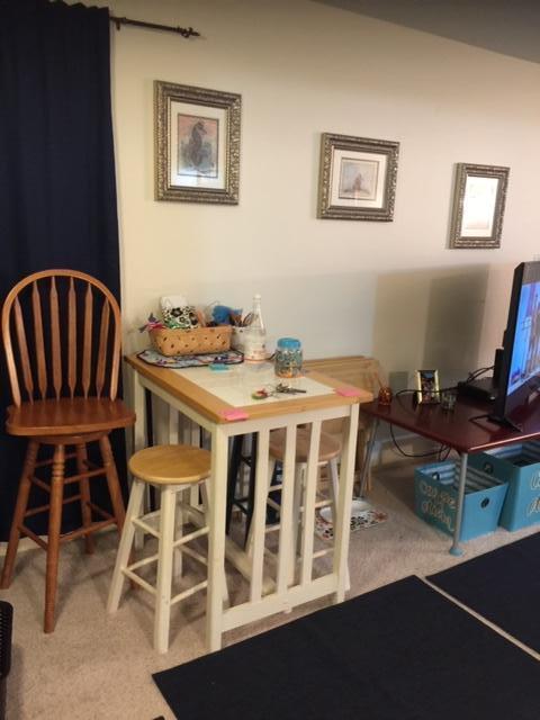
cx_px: 270
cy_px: 360
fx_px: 603
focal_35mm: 29
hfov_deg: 48.2
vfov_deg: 61.7
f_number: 2.2
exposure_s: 1/4
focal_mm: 4.15
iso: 80
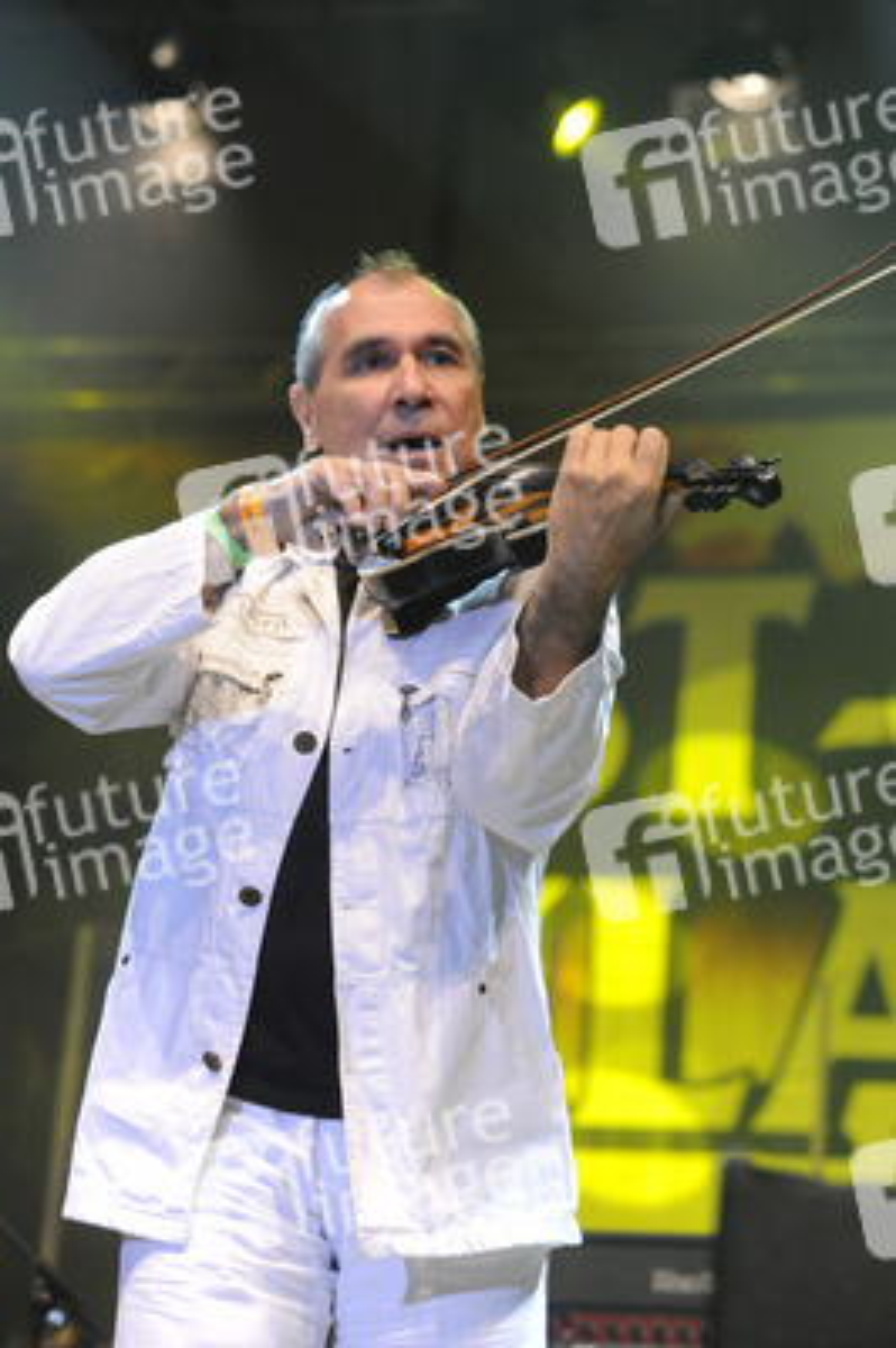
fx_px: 4861
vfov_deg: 15.8
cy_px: 674
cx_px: 448
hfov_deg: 10.5
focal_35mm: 130
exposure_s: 1/500
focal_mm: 130
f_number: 6.3
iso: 5000
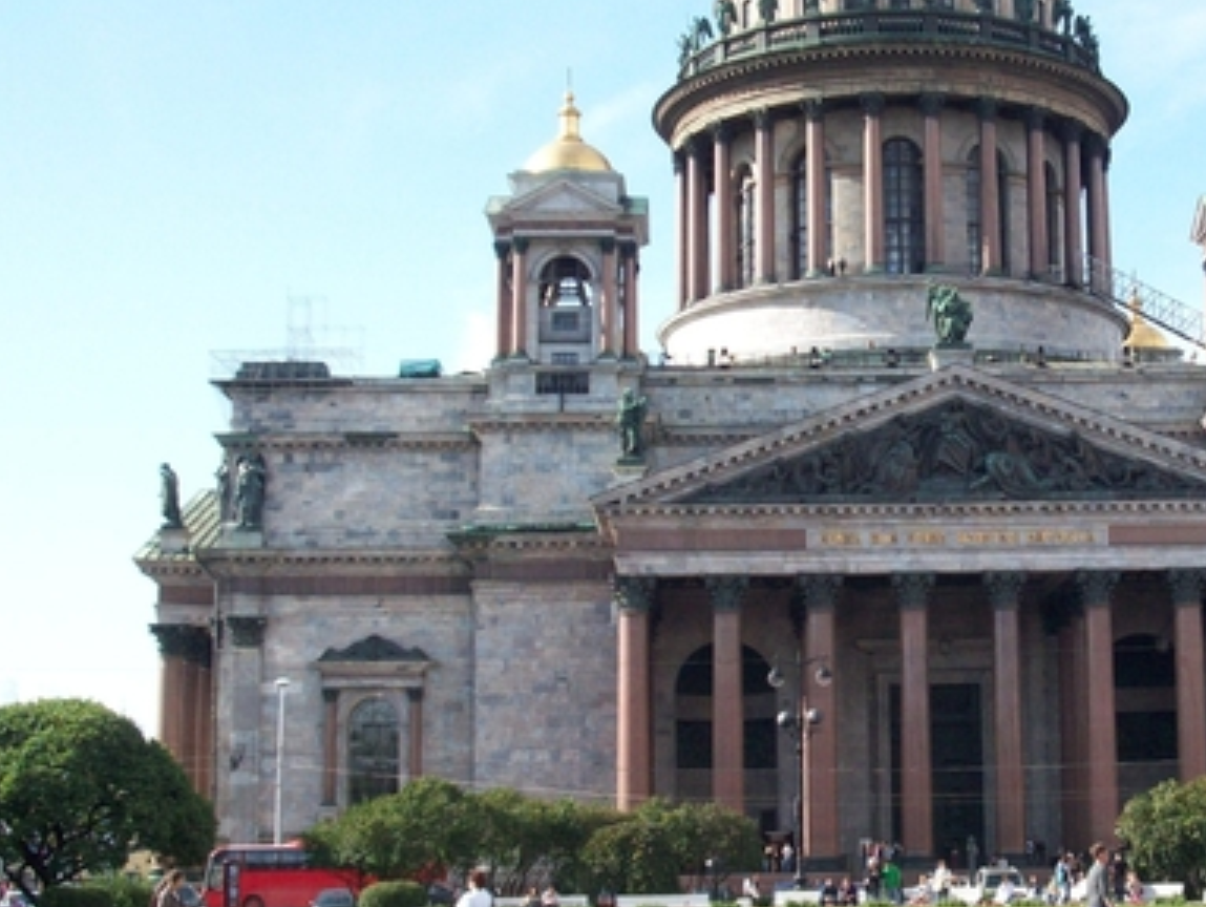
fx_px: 2511
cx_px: 907
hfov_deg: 26.7
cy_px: 494
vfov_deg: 20.5
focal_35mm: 72
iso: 80
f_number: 3.1
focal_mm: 7.6
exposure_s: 1/569
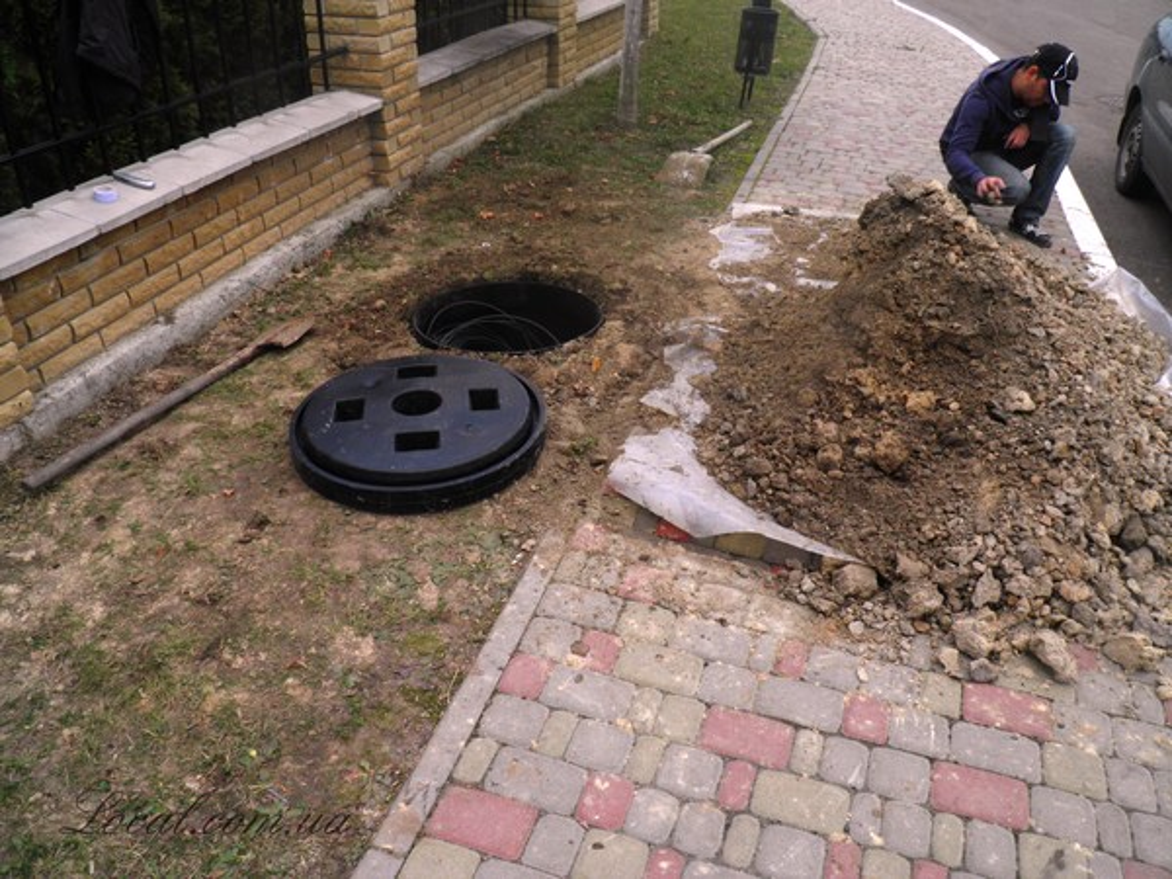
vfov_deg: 49.7
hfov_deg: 63.4
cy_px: 440
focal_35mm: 28
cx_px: 586
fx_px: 948
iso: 50
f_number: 5.7
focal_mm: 4.9
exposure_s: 1/50
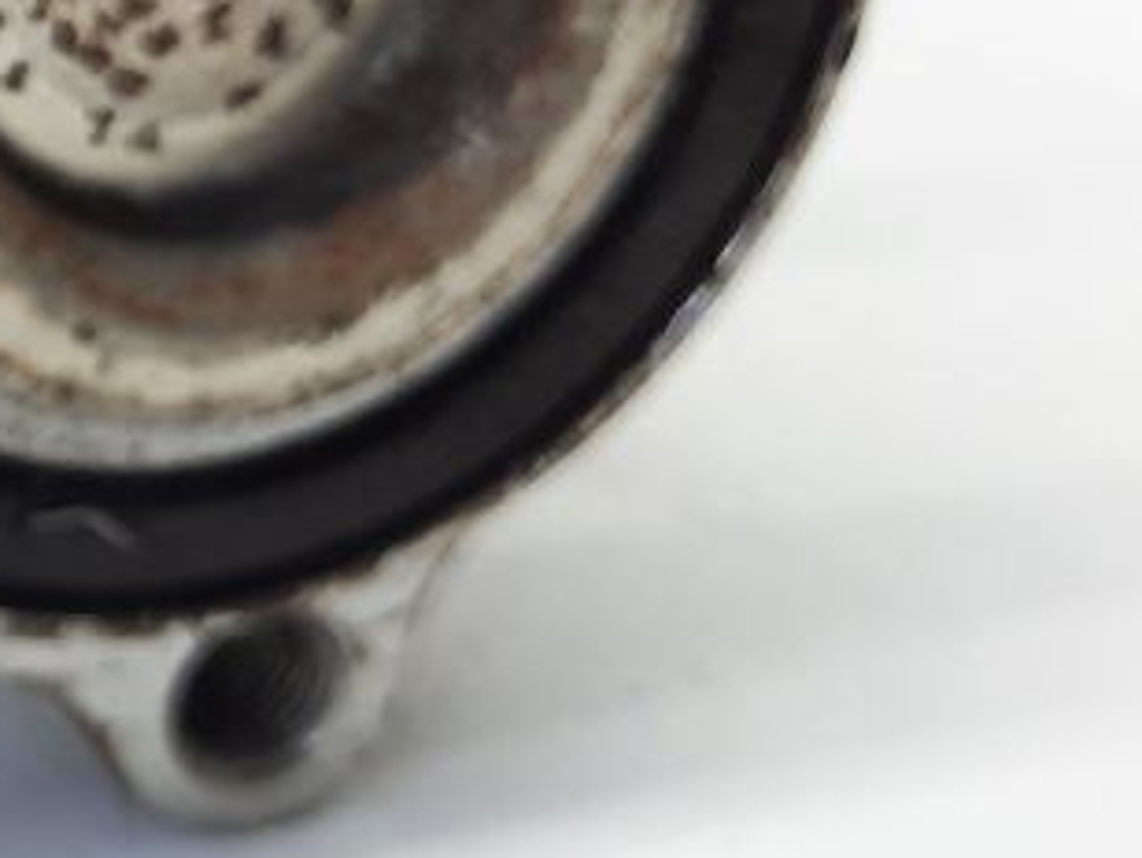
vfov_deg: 15.1
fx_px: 3201
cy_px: 52
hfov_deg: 18.2
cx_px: -525
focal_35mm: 97
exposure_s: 1/50
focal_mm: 4.6
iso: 100
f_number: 2
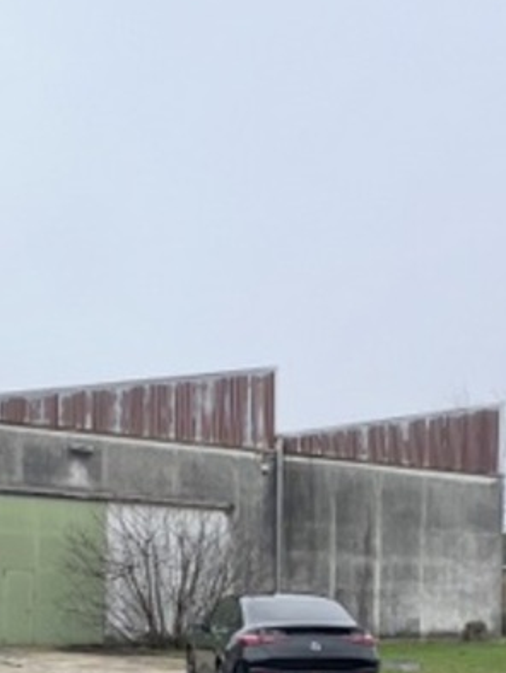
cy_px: 621
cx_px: 219
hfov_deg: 32.2
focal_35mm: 45
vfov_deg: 38.8
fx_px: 876
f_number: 1.8
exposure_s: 1/732
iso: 32
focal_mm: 1.57
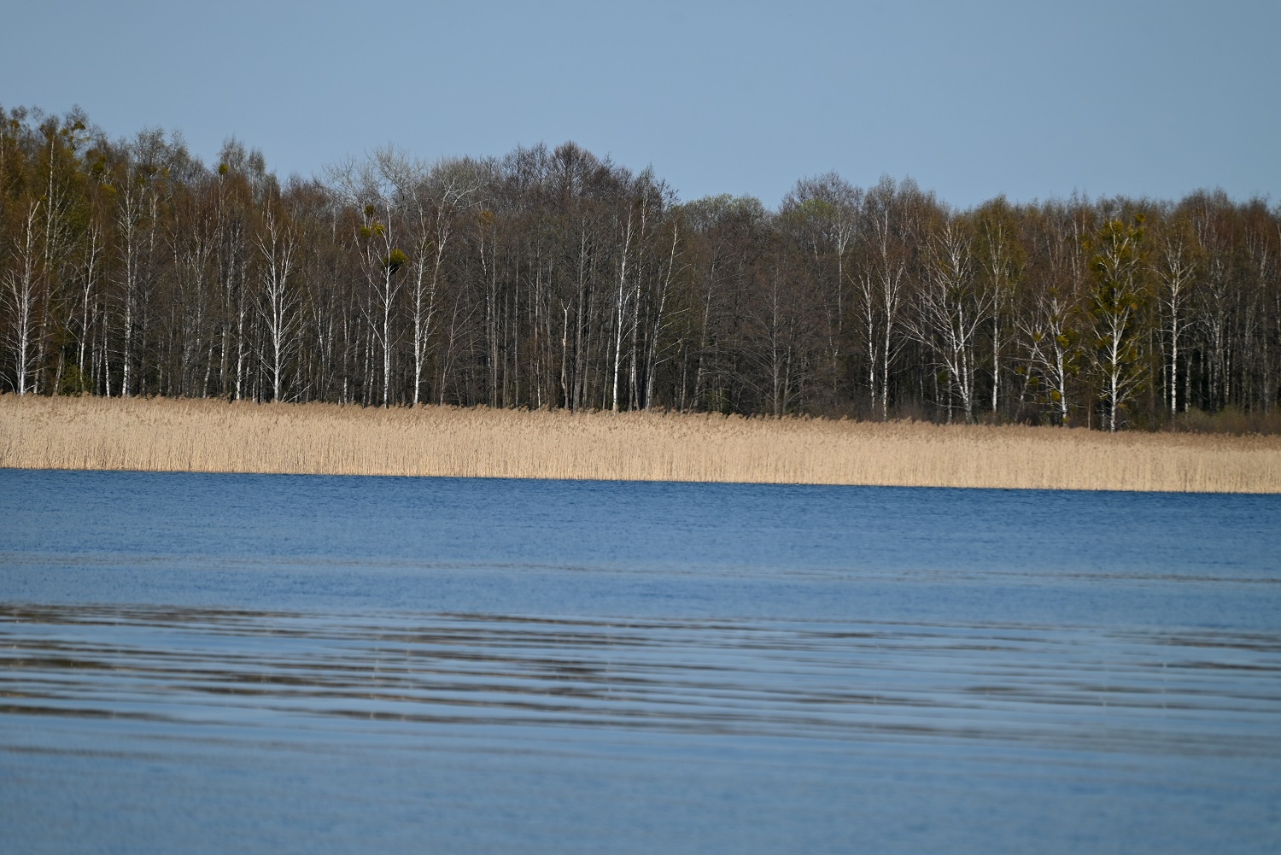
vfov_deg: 4.6
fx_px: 10677
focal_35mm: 300
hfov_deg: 6.9
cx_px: 640
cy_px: 428
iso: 125
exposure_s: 1/1000
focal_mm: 300
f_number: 5.6
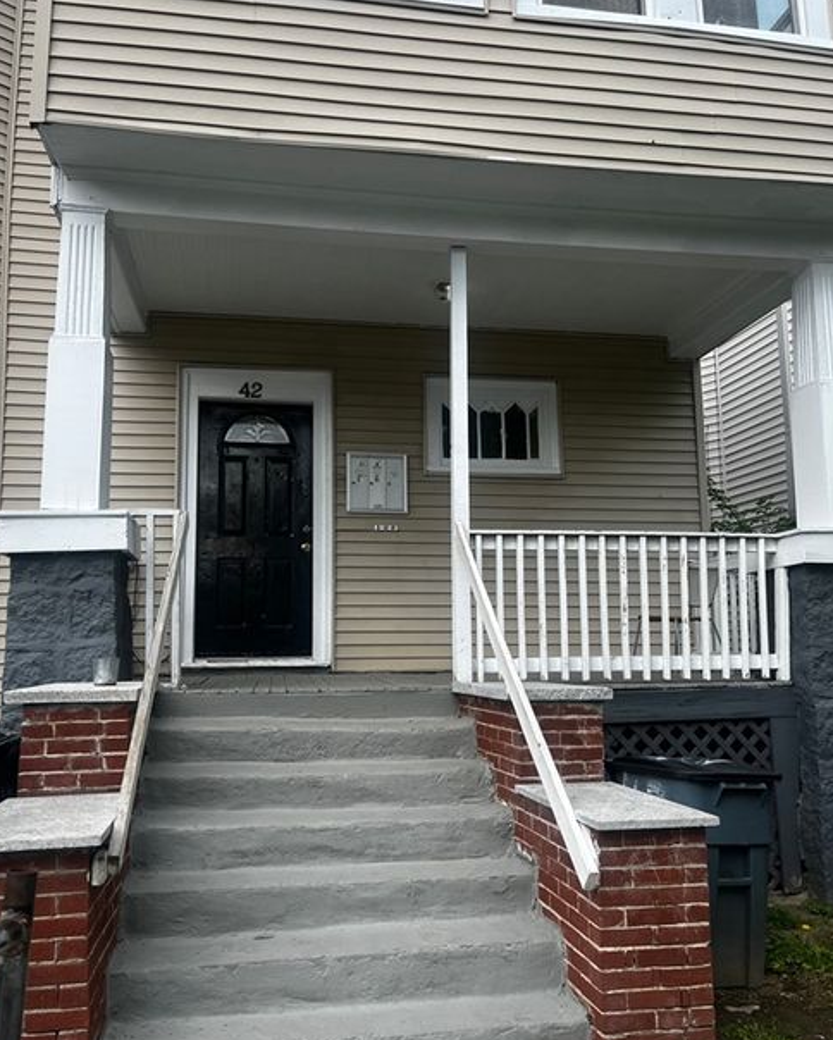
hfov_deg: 51.6
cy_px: 535
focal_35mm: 28
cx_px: 410
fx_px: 862
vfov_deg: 62.2
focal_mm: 5.1
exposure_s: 1/1536
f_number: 1.6
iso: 50
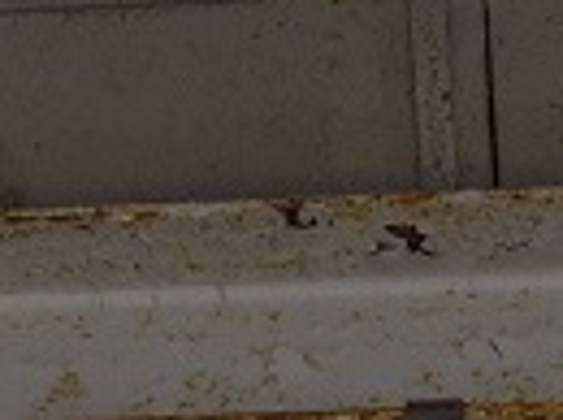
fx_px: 2094
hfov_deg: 15.2
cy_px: 1117
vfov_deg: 9.7
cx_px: 424
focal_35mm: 129
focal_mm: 5
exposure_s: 1/100
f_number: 4
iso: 100
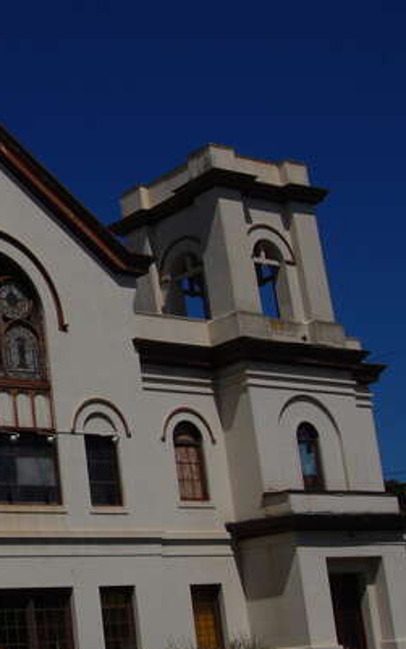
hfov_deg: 17.7
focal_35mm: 67
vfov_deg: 30.6
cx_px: -175
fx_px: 1185
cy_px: 379
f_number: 16
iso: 200
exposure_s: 1/400
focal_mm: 22
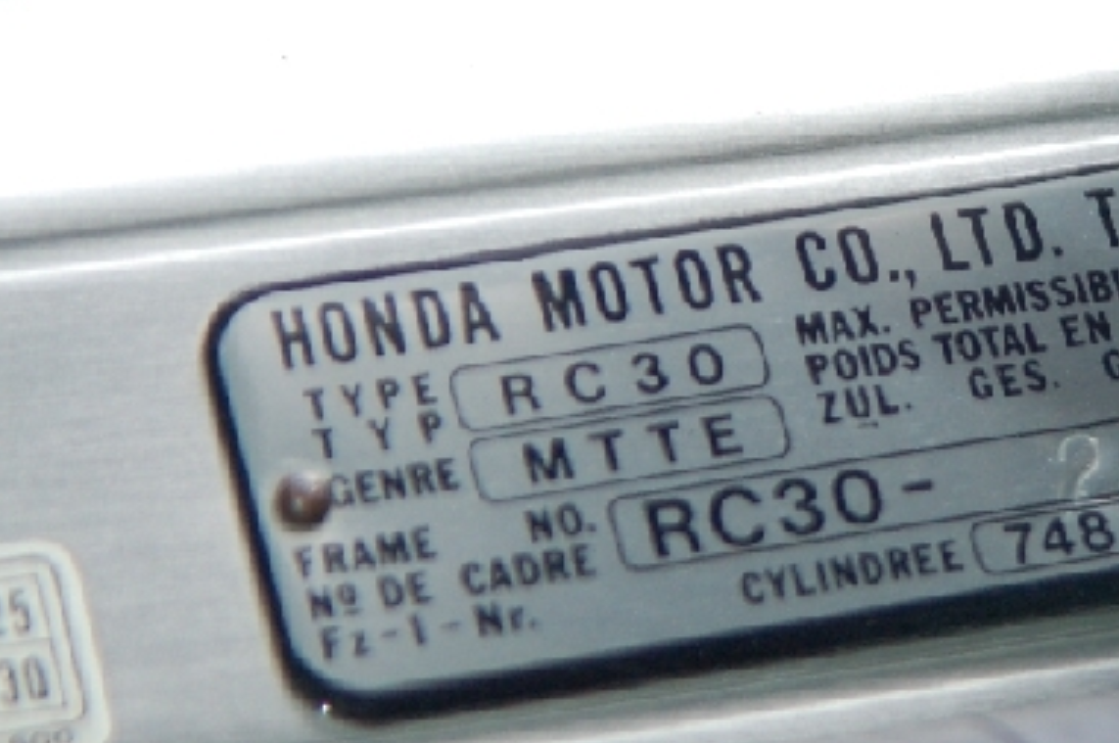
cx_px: 1066
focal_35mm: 331
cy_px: 298
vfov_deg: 4.1
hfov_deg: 6.2
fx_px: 10277
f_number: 4
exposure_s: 1/500
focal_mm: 105
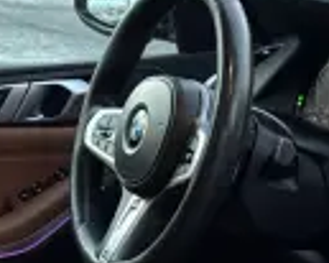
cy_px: 296
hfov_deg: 14.5
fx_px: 1275
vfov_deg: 11.6
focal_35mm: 131
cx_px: 329
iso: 250
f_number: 1.78
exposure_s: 1/49
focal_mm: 6.76
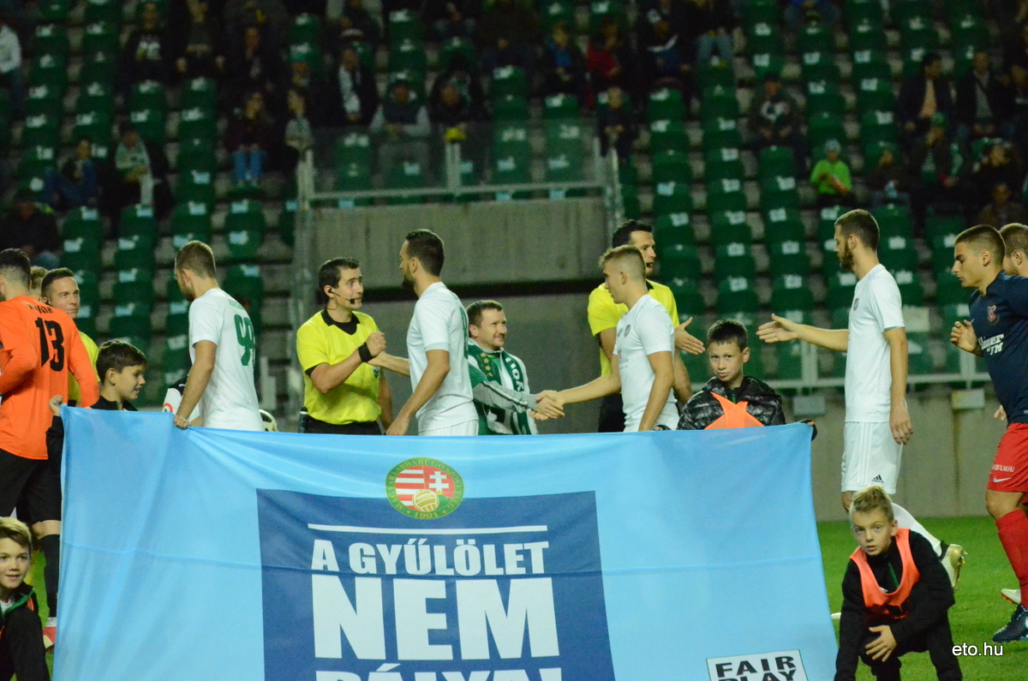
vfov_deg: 4.7
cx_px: 514
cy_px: 340
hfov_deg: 7.1
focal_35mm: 292
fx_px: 8336
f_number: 5.6
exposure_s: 1/2000
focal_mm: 195
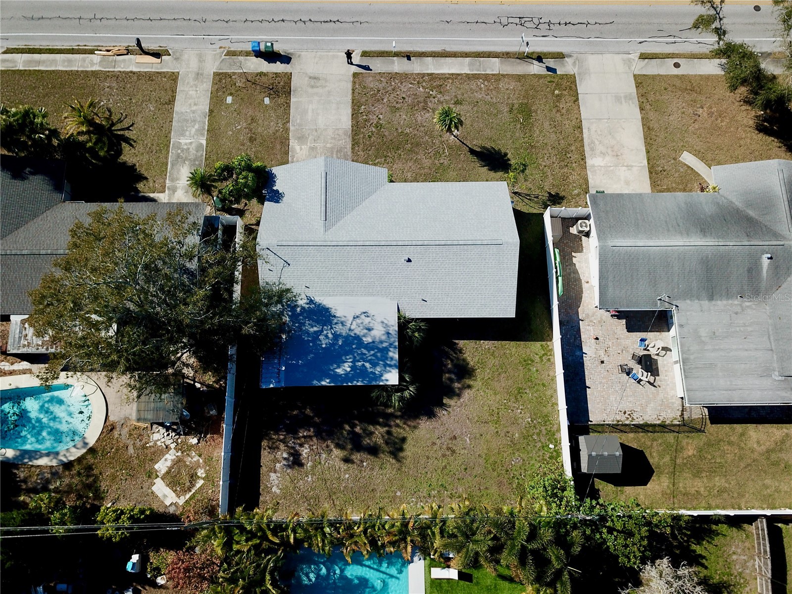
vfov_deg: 53.1
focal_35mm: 26
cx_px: 396
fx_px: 595
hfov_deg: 67.3
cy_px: 297
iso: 100
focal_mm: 4.73
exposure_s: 1/1443
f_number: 2.2
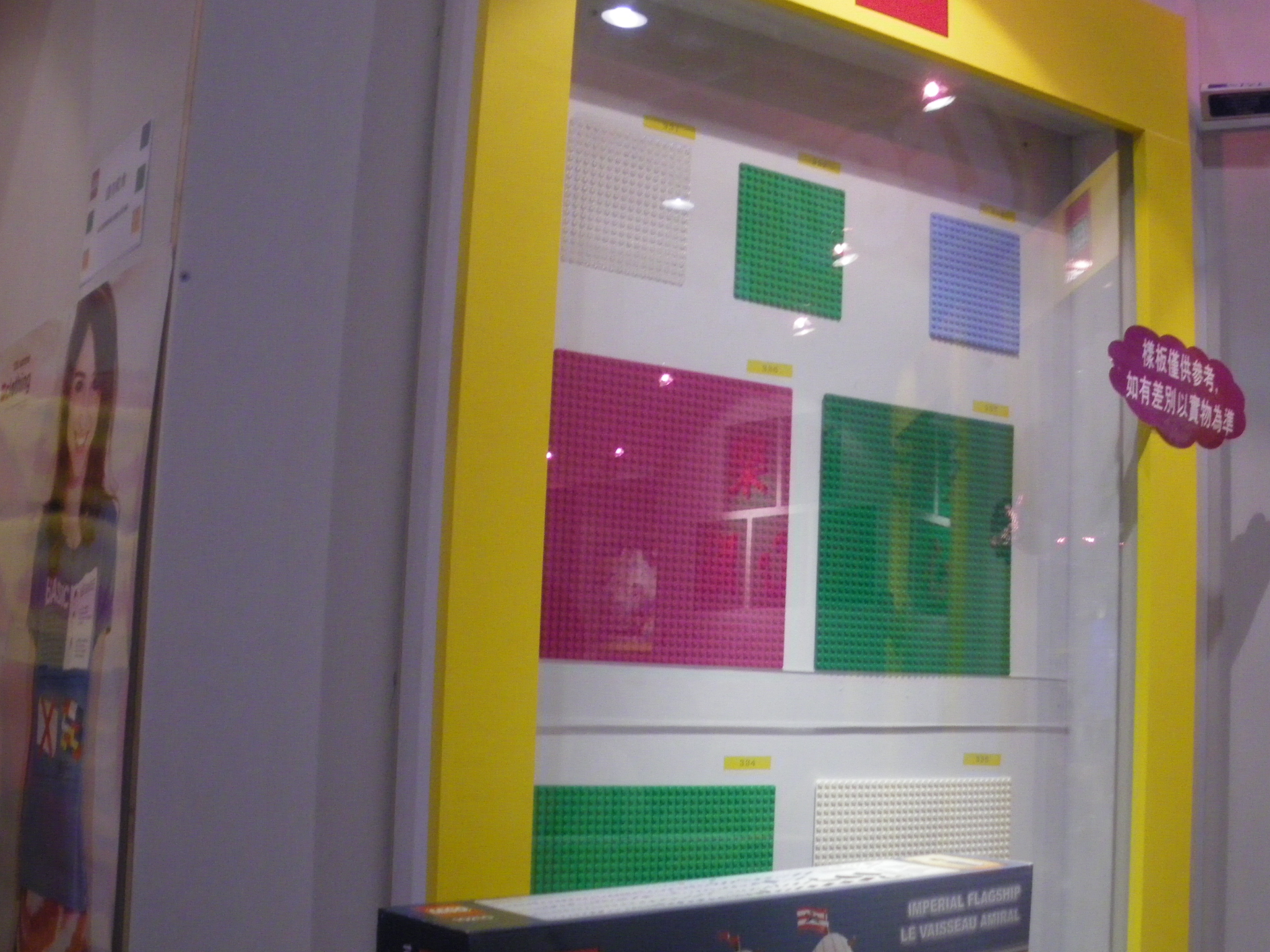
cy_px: 464
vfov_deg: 32.9
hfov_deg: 42.8
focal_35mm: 44
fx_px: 1614
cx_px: 748
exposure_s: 1/50
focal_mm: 6.3
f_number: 3.5
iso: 400
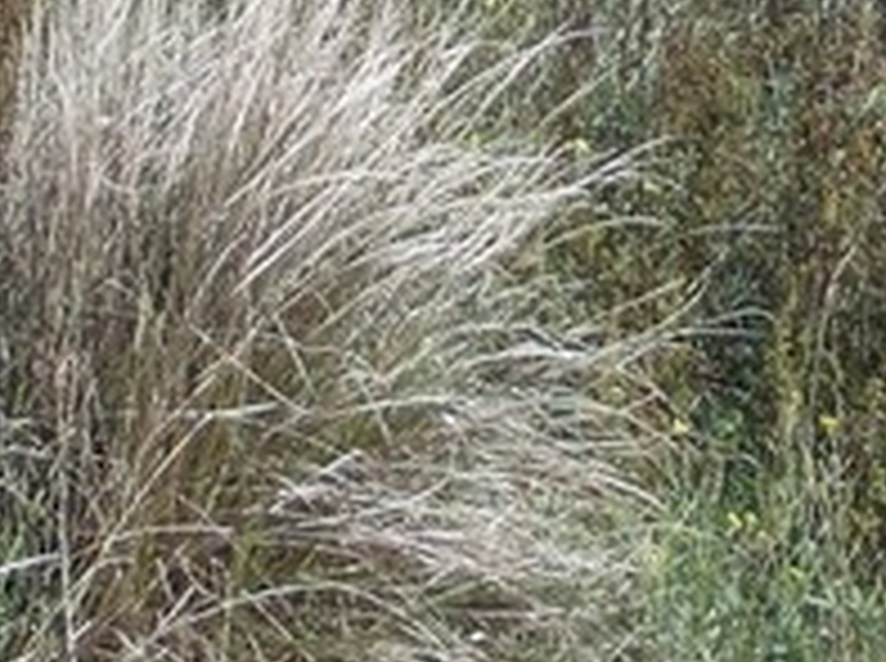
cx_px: 526
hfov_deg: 18.1
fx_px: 2785
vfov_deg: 12.9
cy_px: -306
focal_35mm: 109
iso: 80
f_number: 5.4
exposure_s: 1/250
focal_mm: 4
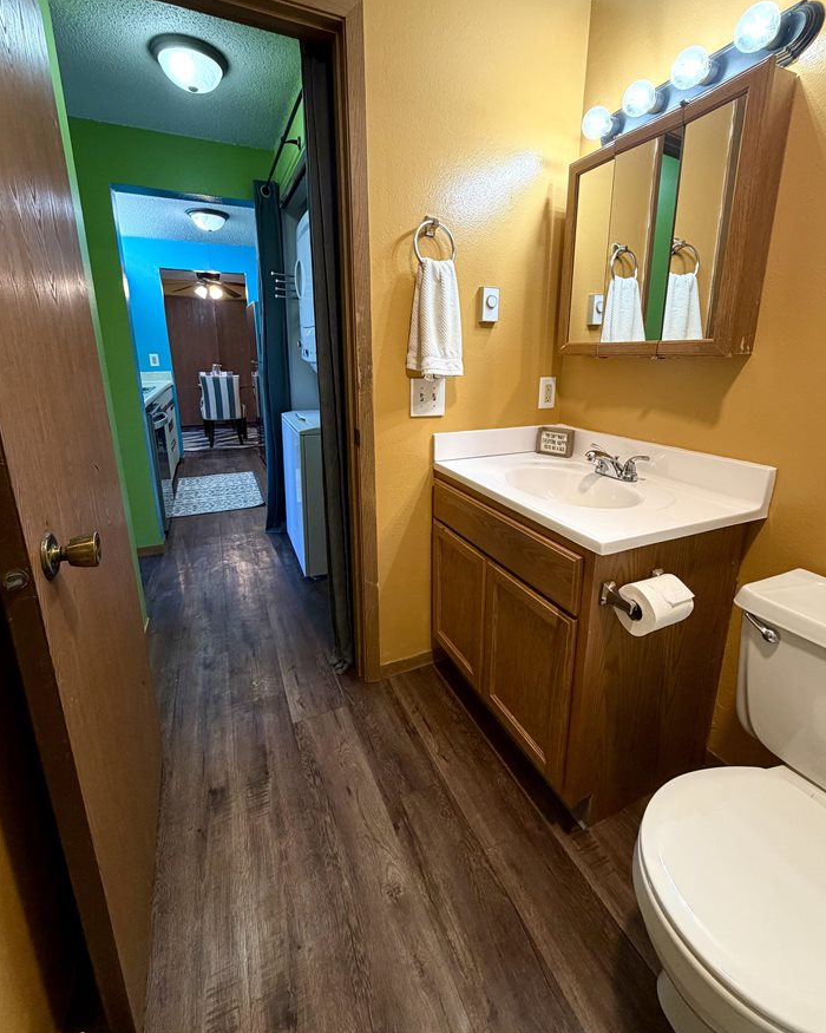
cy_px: 469
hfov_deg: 84.0
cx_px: 420
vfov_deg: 96.5
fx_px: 458
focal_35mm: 15
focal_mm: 2.22
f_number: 2.2
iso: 250
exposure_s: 1/60
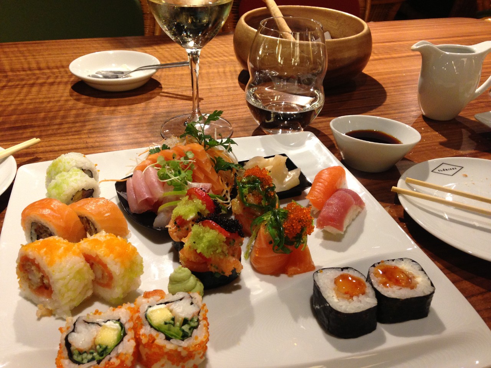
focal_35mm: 33
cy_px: 184
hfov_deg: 55.4
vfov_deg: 42.9
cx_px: 246
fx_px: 468
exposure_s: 1/20
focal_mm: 4.13
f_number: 2.4
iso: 160
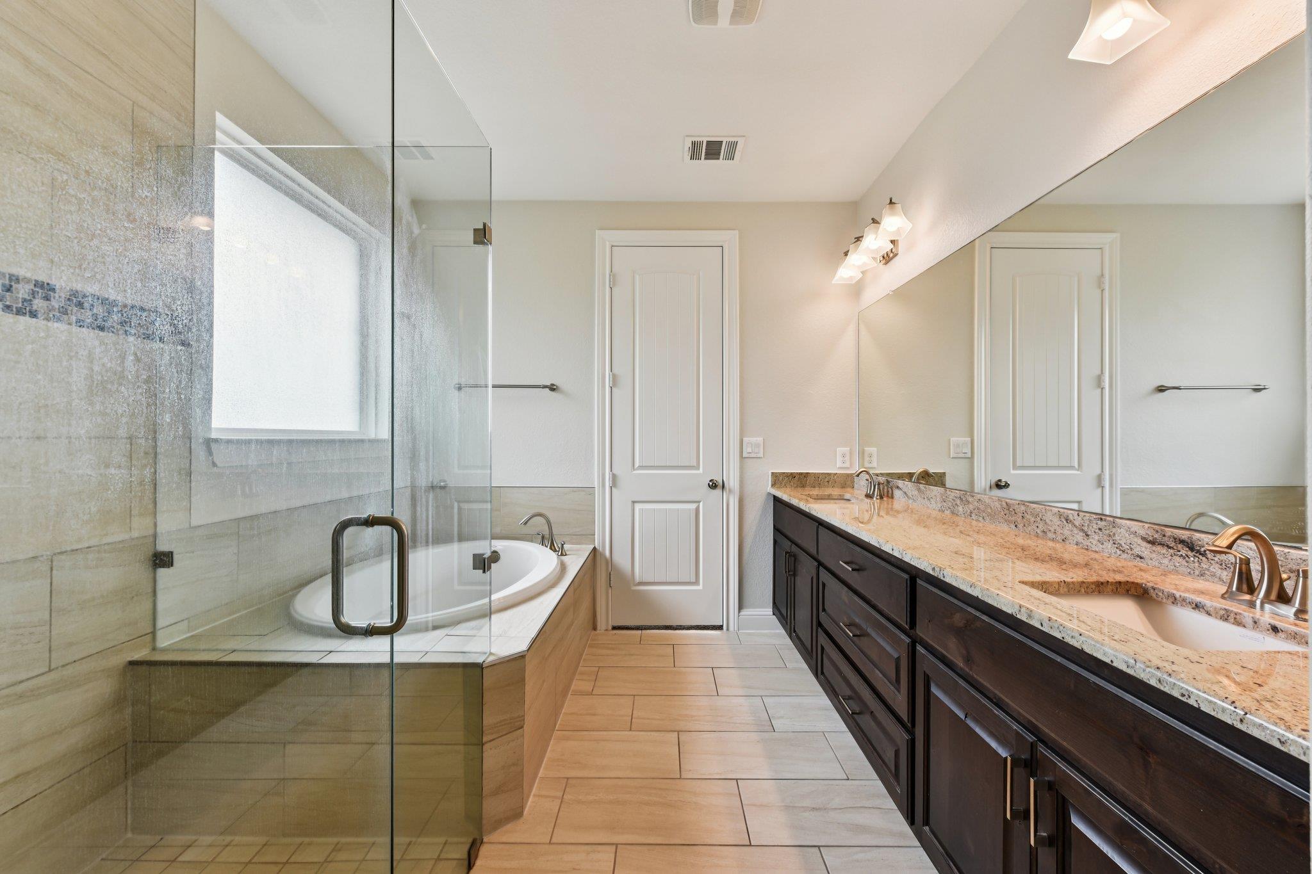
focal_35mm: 14
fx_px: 510
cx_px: 656
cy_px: 437
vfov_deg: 81.2
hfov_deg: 104.3
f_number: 8
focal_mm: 14
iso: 100
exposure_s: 1/25
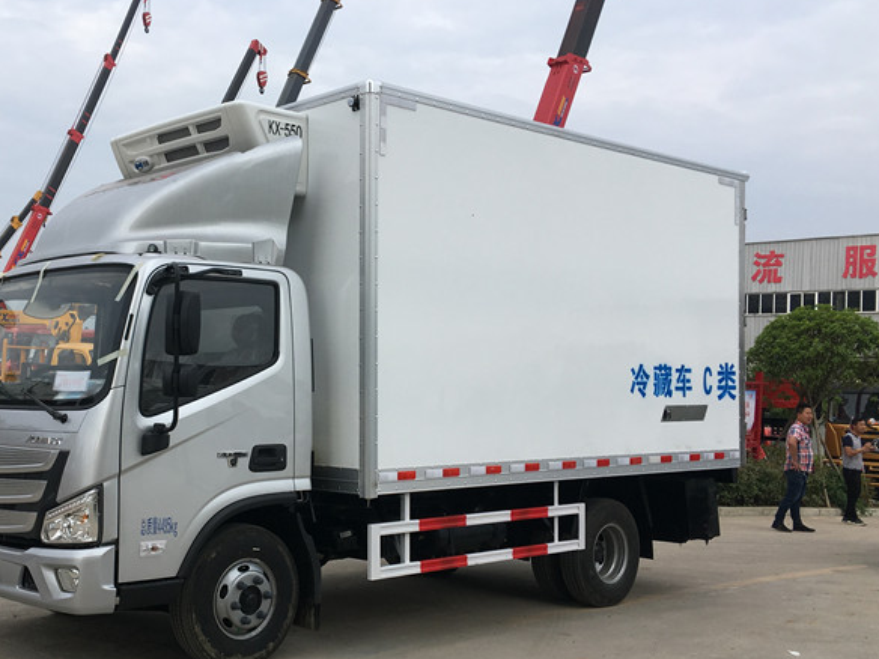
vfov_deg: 33.5
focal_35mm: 43
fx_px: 1092
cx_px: 289
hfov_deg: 43.2
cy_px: 381
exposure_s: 1/894
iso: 25
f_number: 2.2
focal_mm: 4.15
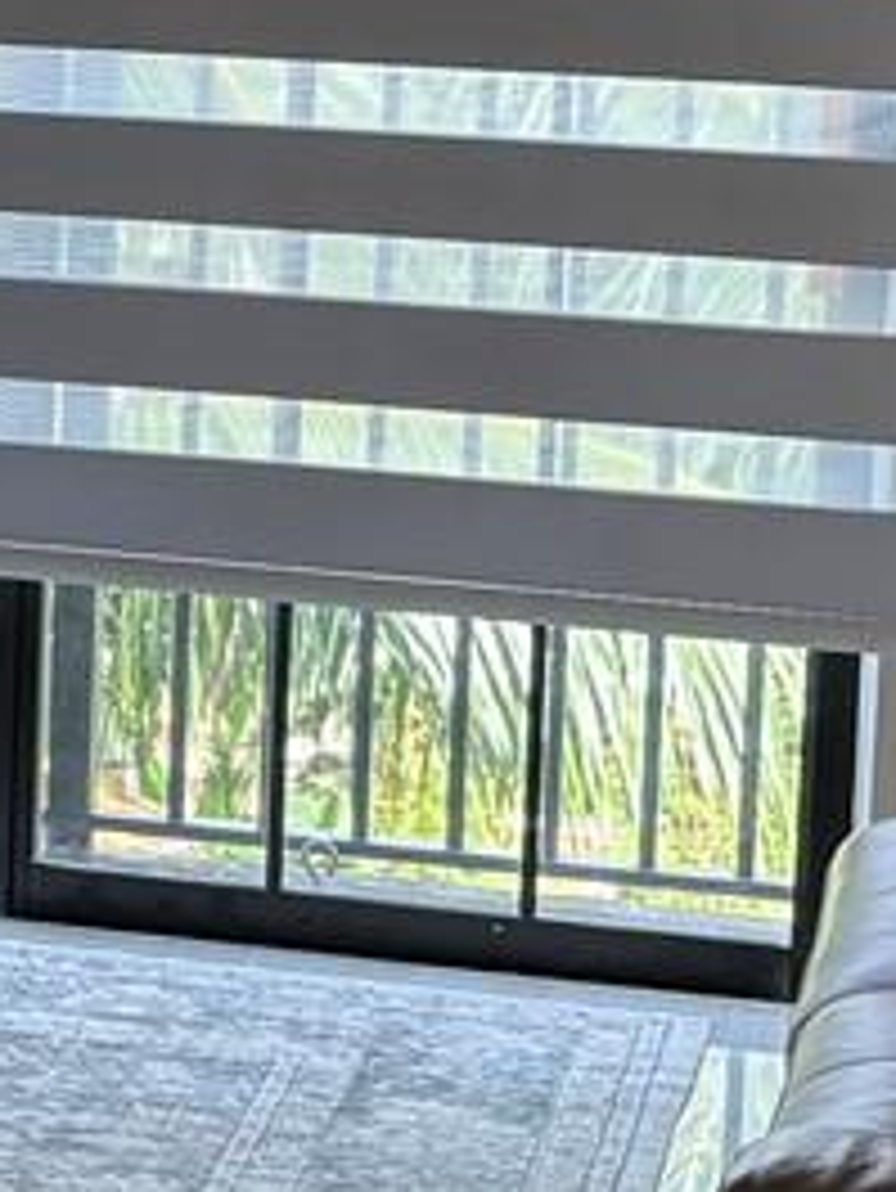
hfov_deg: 9.0
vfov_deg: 12.5
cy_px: 130
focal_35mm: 157
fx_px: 5414
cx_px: -743
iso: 50
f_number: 1.6
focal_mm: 5.96
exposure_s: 1/120
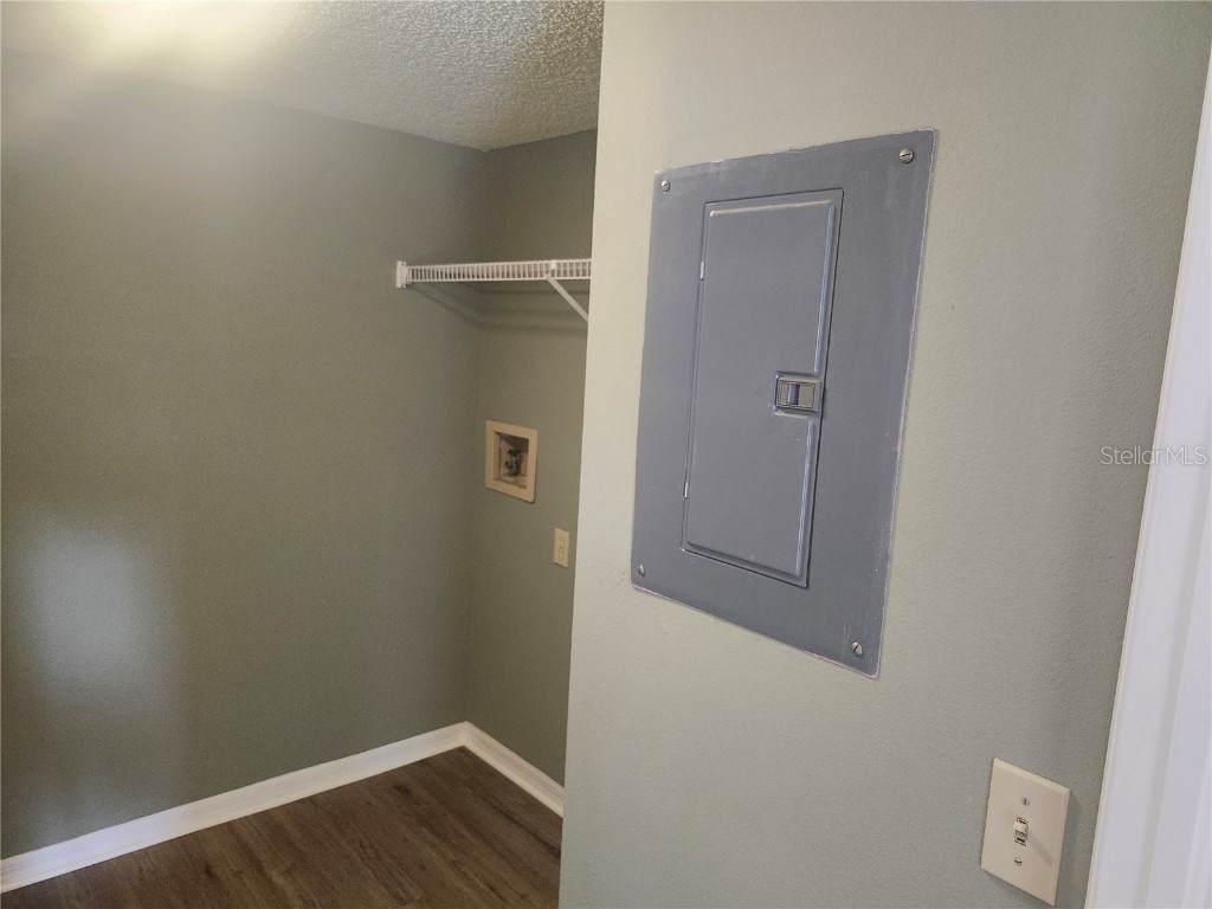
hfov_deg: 73.9
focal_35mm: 23
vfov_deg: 58.9
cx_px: 606
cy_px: 454
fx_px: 805
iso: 1000
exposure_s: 1/120
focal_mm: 5.54
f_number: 1.8
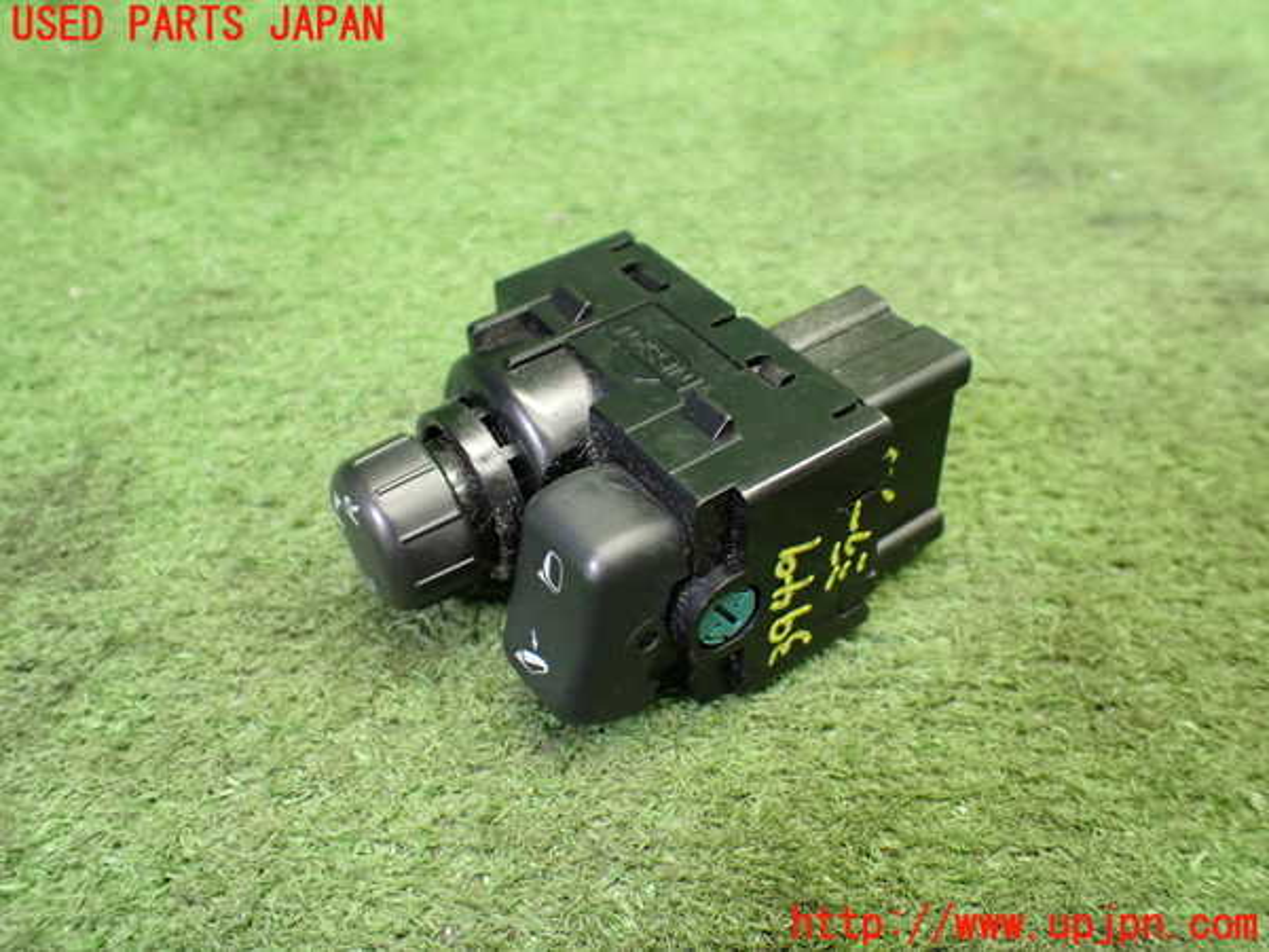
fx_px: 1173
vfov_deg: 44.2
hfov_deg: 56.8
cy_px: 476
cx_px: 634
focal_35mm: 32
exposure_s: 1/60
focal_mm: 5.79
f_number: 2.4
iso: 800
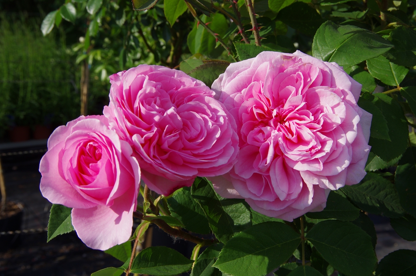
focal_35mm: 54
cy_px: 138
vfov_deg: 24.9
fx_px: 623
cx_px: 208
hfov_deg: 36.9
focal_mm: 36
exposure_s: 1/200
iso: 200
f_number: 13
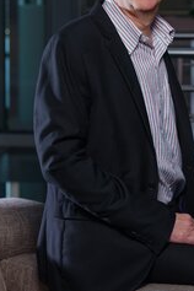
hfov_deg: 7.8
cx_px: 127
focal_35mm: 177
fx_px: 1431
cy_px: 123
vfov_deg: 11.6
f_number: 4.5
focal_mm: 70
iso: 100
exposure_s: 1/60
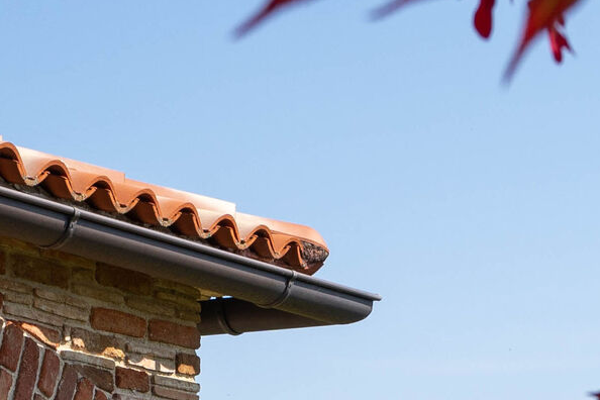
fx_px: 2200
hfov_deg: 15.3
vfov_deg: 9.8
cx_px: 574
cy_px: 761
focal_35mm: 132
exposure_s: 1/400
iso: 100
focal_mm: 19
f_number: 6.3
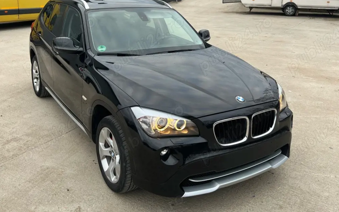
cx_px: 170
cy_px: 58
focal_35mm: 37
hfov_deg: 52.7
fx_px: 342
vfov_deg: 33.9
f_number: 1.5
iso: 32
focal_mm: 5.7
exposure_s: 1/134
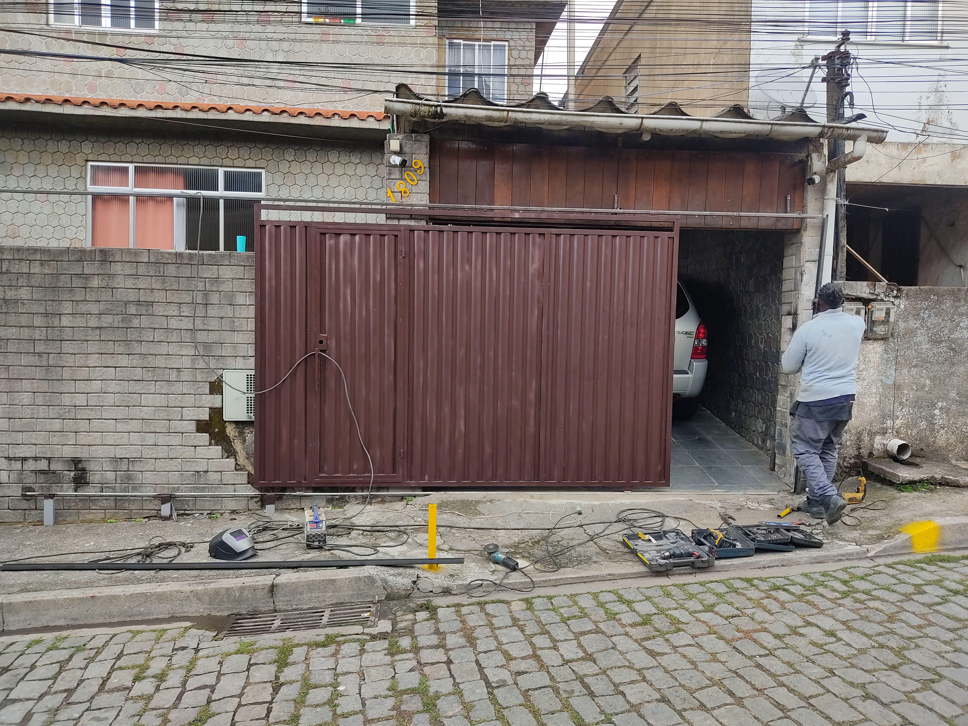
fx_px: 727
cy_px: 363
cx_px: 484
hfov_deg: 67.3
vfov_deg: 53.1
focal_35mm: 26
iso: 100
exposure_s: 1/239
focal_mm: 4.74
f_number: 1.79
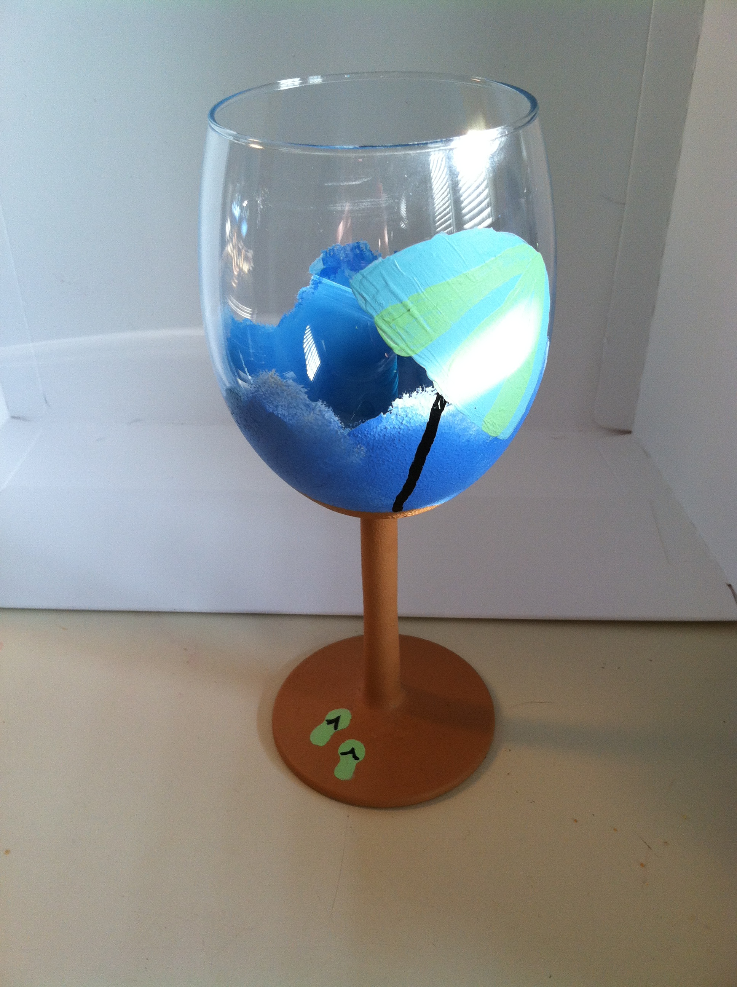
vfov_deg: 52.7
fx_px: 996
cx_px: 368
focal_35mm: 35
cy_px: 494
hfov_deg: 40.6
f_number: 2.8
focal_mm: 3.85
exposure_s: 1/24
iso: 80
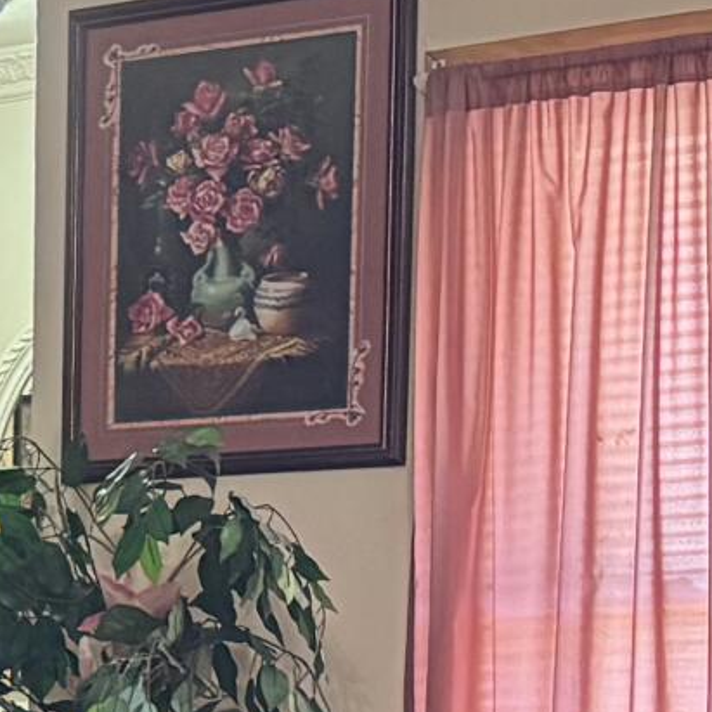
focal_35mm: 155
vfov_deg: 10.8
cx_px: -880
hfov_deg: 10.1
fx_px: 3607
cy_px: 1133
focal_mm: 6.76
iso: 640
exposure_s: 1/60
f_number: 1.78
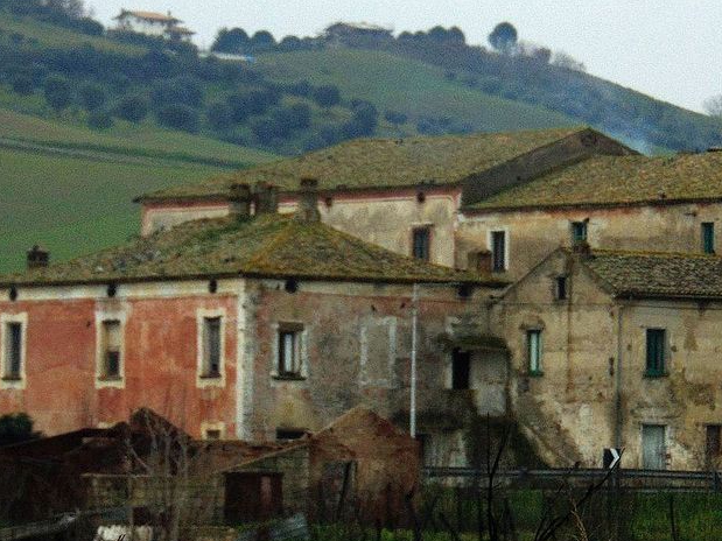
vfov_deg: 4.7
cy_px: 205
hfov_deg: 6.2
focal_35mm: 318
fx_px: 6631
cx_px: 527
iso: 100
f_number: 4
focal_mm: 29.5
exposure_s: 1/125
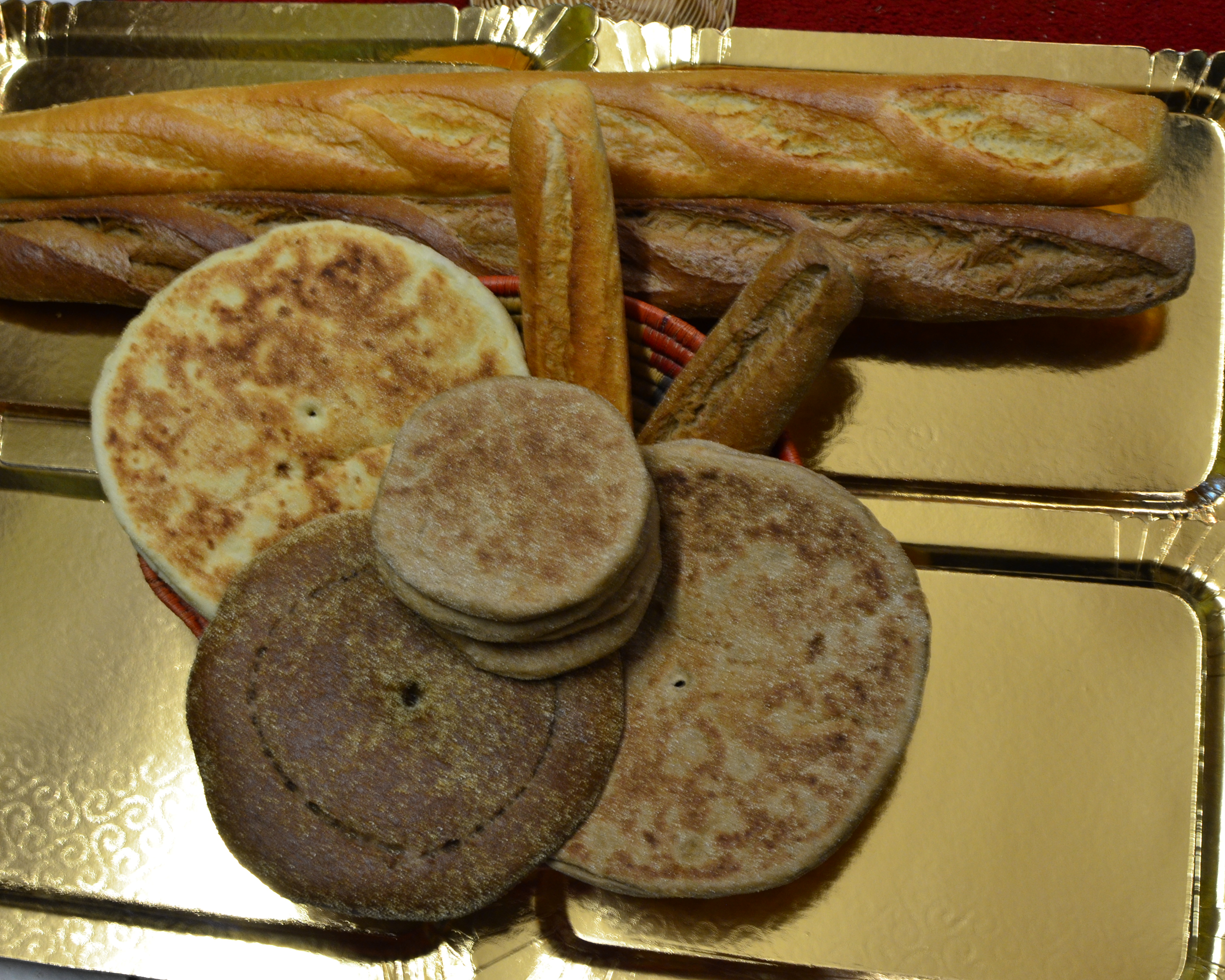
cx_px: 579
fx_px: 2160
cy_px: 491
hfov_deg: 31.7
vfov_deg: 25.6
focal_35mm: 60
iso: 800
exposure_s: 1/15
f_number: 7.1
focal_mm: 35
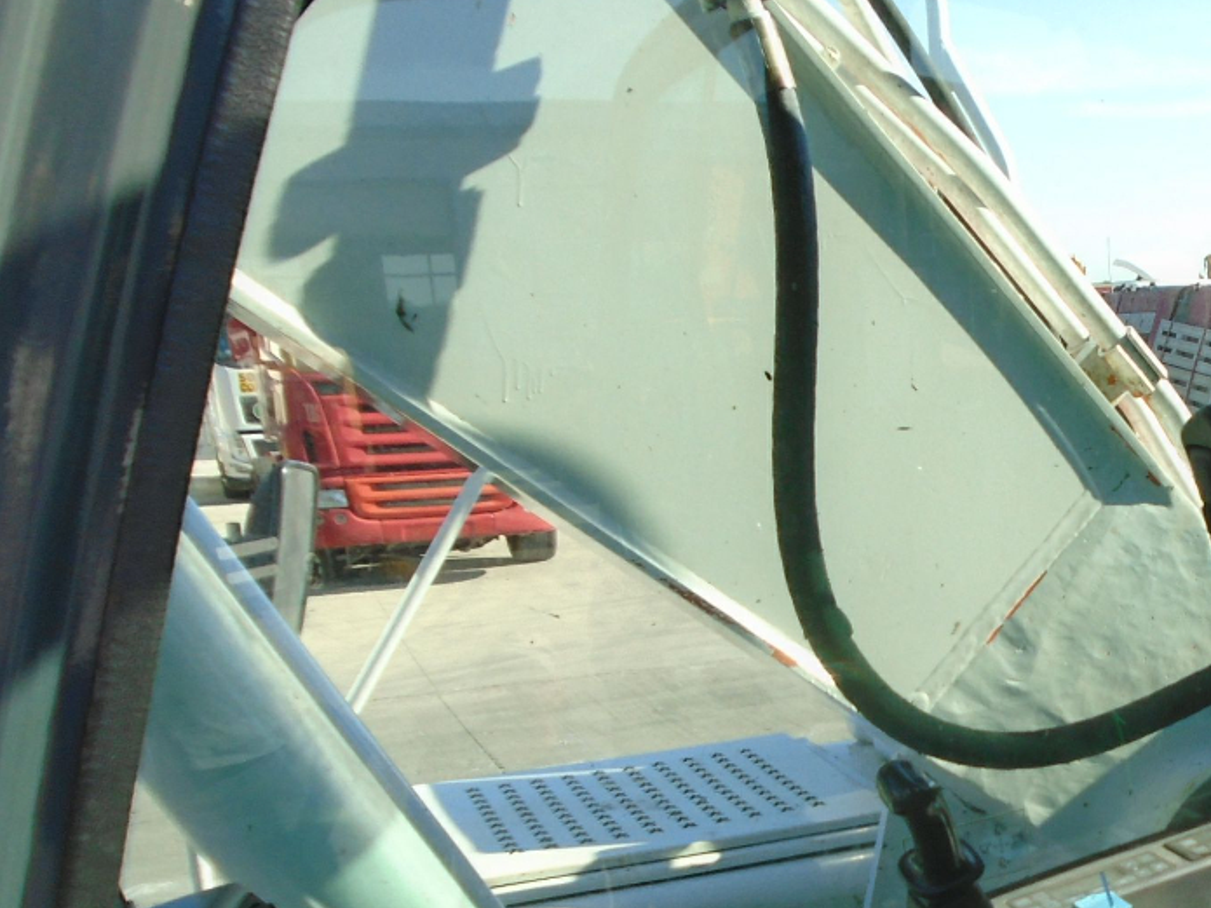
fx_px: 1749
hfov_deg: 35.2
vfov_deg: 28.2
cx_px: 1162
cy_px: 779
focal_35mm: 50
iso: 100
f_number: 3.2
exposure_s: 1/160
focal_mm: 4.6
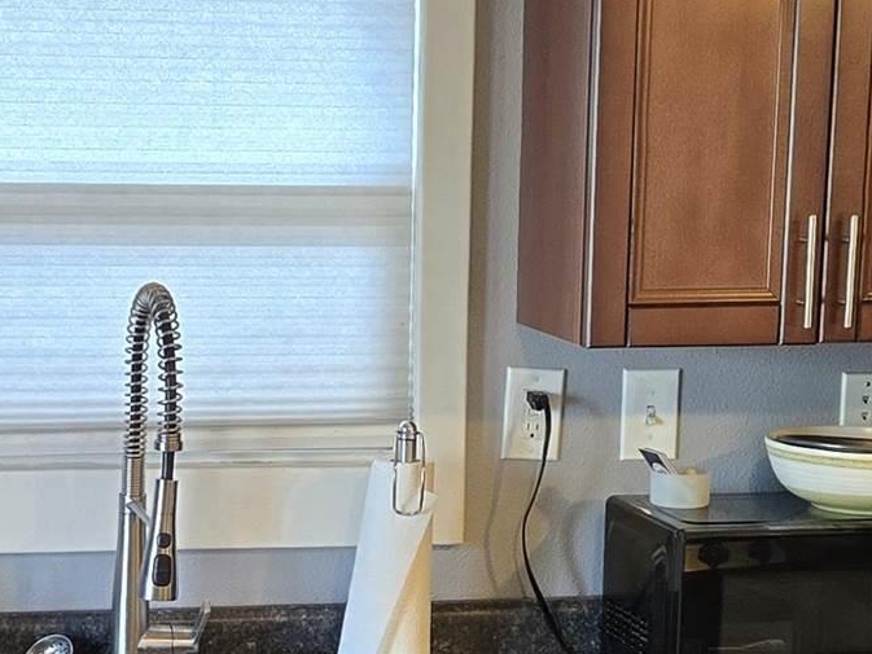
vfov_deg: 13.8
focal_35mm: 105
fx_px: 2645
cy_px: 695
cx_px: 417
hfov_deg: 18.7
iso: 320
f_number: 1.8
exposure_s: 1/120
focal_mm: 5.4
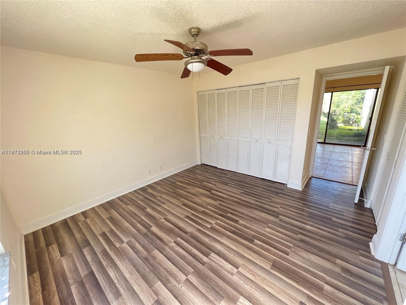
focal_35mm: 13
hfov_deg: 106.2
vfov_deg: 89.9
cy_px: 152
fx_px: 152
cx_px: 203
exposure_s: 1/90
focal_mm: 1.57
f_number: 1.8
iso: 250
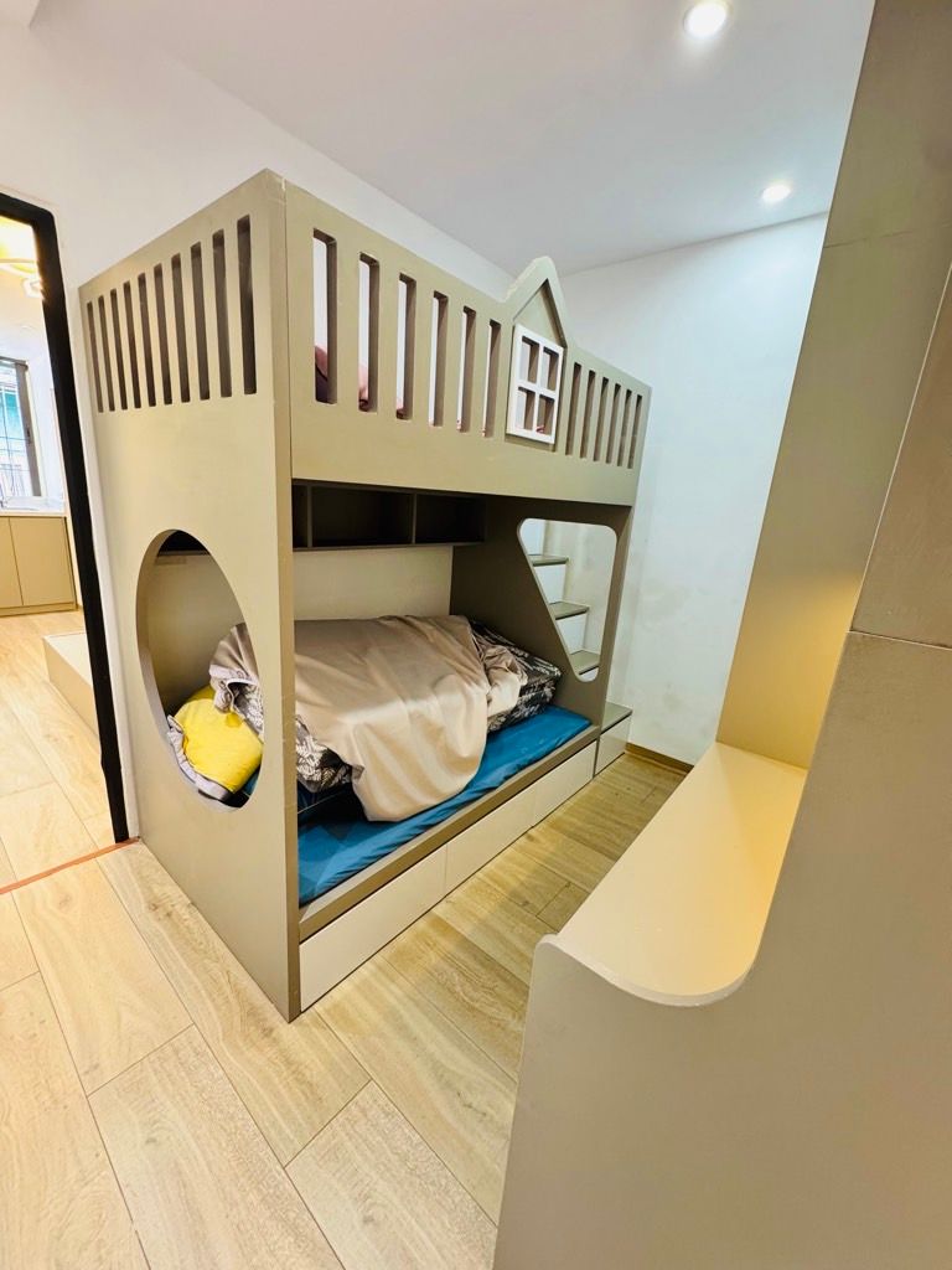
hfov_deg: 85.7
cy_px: 635
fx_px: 513
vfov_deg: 102.1
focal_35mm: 14
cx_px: 476
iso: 250
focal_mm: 2.22
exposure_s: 1/50
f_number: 2.2
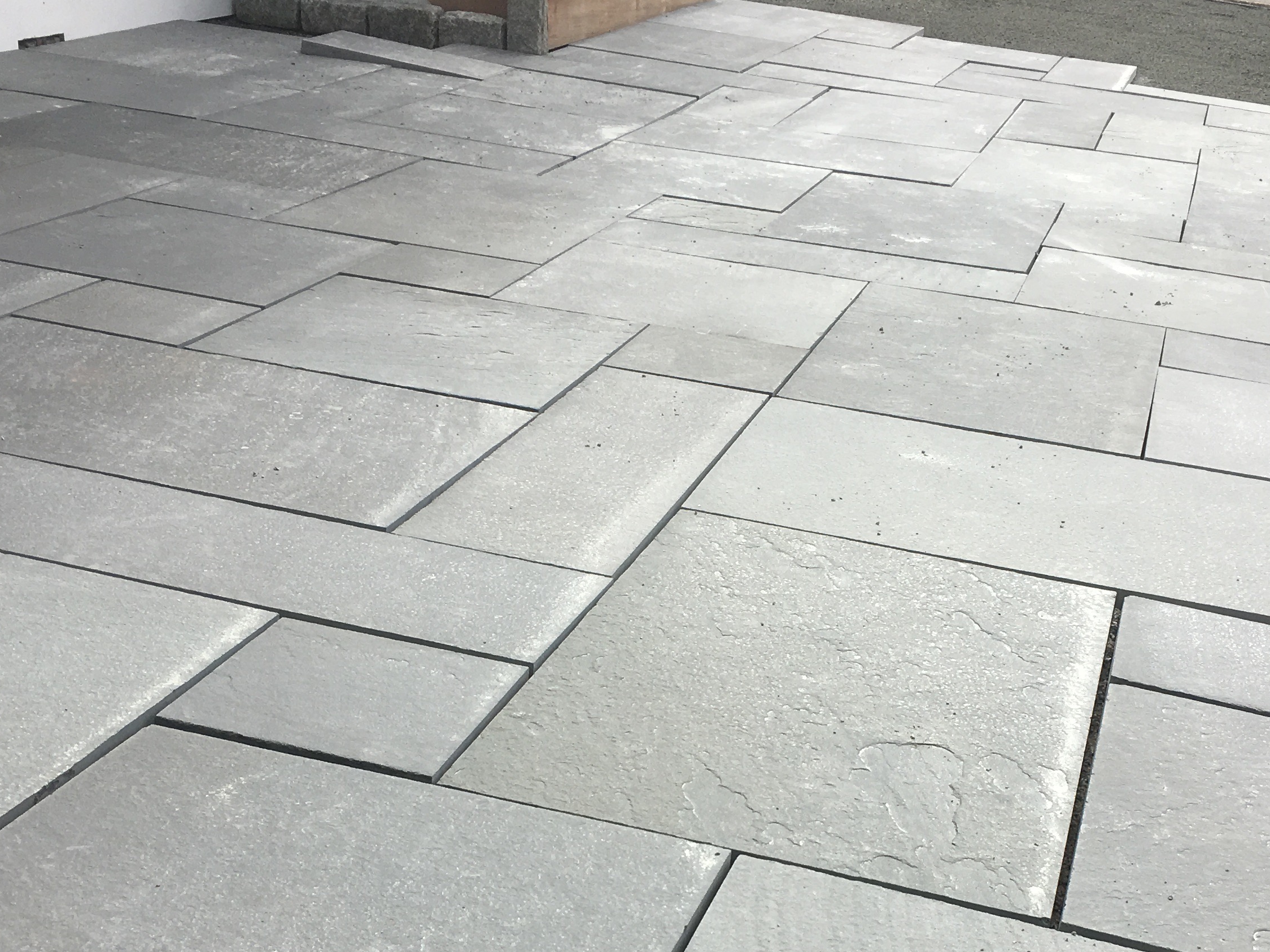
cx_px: 700
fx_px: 1907
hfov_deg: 36.8
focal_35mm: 52
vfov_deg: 27.2
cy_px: 827
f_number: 2.2
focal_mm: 4.15
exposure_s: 1/1304
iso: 25
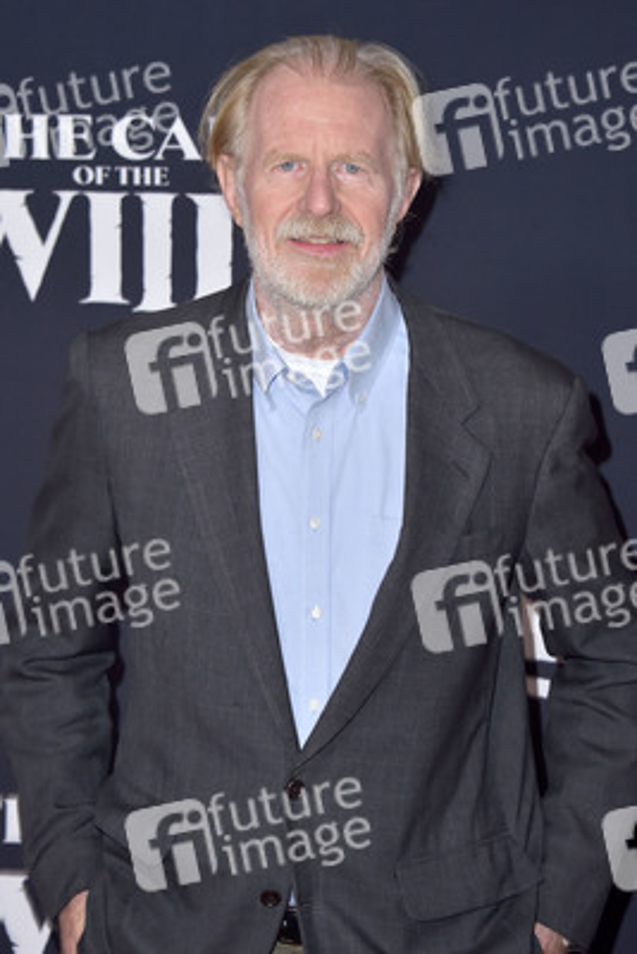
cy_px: 477
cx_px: 318
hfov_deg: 13.1
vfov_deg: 19.4
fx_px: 2784
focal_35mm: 105
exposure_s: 1/250
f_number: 7.1
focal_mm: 105
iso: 320
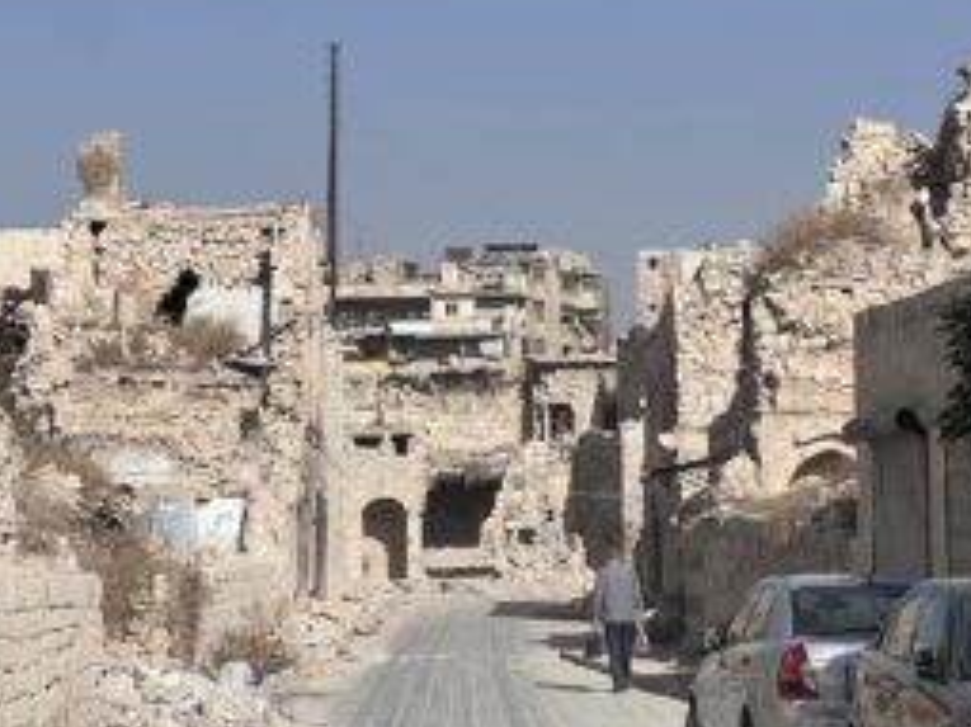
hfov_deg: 16.2
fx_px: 3393
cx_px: 663
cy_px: 213
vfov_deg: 12.2
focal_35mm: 121
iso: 32
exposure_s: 1/1233
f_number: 2.8
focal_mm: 9
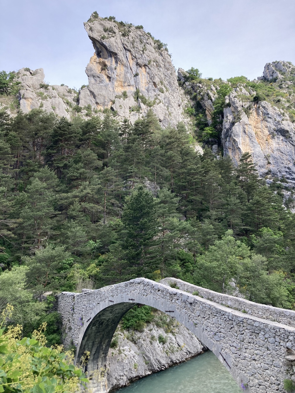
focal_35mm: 28
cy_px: 196
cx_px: 148
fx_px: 318
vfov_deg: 63.4
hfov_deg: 49.7
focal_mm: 3.99
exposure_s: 1/495
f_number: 1.8
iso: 20
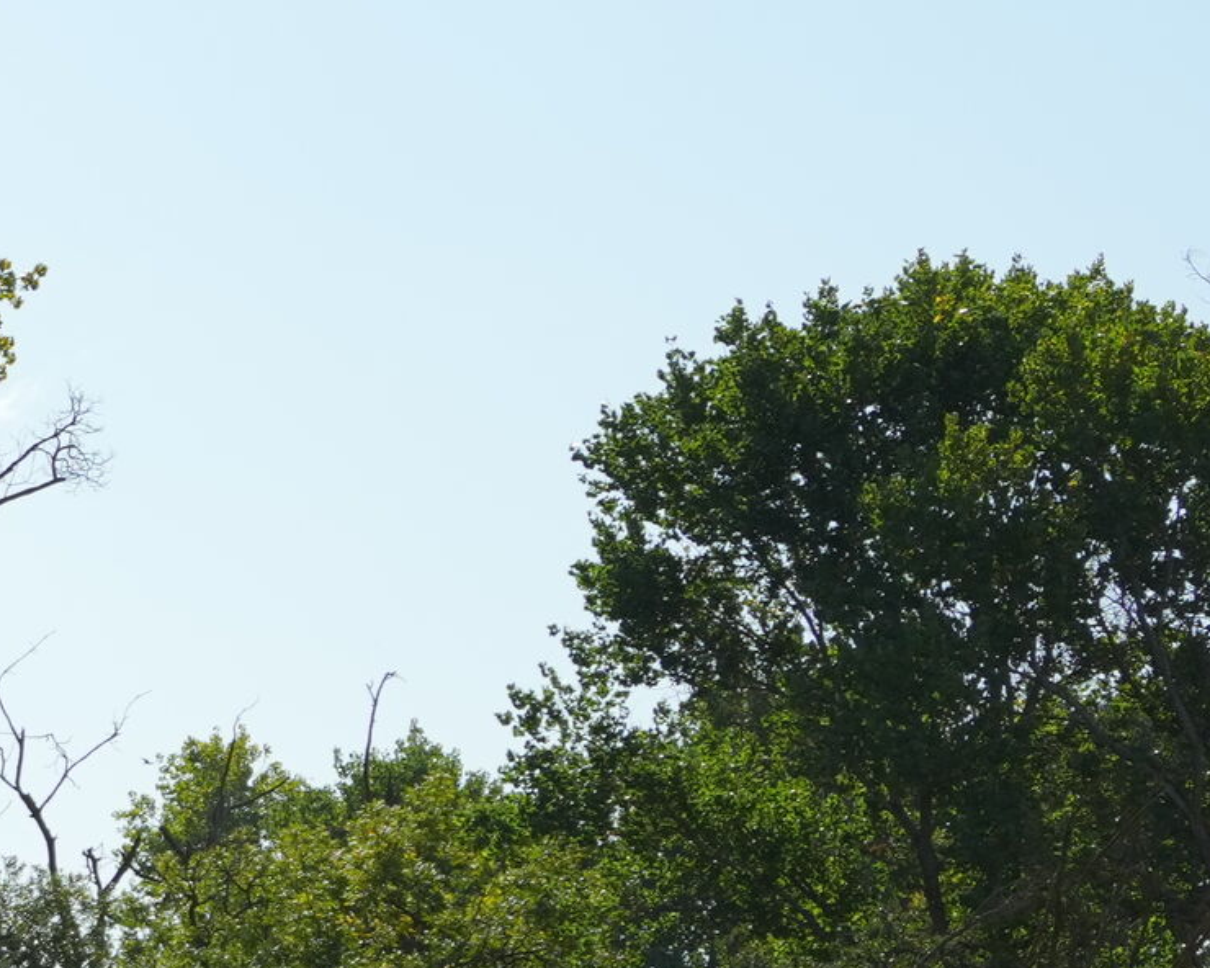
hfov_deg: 5.5
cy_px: 1082
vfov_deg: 4.5
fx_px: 12355
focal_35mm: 345
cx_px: -1457
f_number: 5
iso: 400
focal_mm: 63
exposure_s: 1/2500
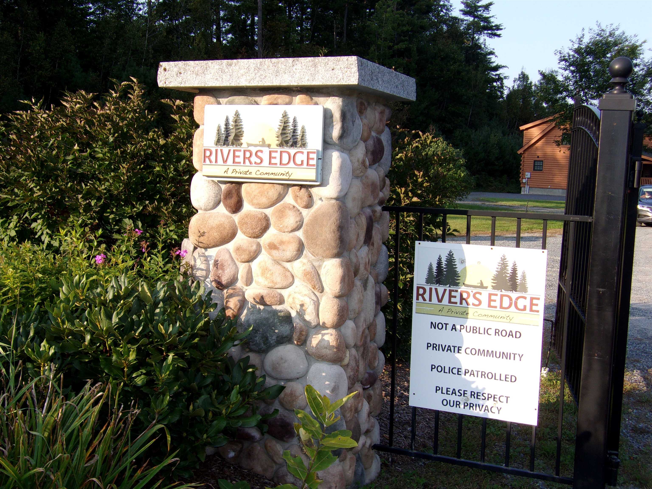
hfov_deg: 44.8
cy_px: 244
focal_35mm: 42
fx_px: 791
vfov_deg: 34.3
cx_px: 326
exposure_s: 1/280
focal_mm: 7.6
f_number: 3.7
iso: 80
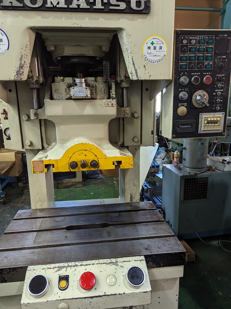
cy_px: 154
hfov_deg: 56.8
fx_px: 214
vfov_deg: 71.6
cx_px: 116
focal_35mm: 24
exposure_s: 1/191
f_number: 1.85
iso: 782
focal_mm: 6.81
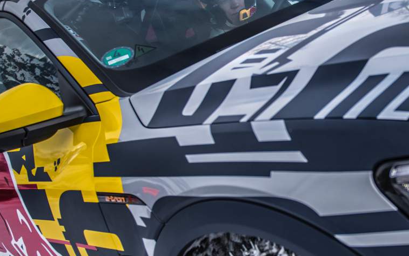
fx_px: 691
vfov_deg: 21.0
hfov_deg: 31.9
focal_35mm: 62
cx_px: 341
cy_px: 126
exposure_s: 1/2500
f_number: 2.8
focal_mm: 24
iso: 80
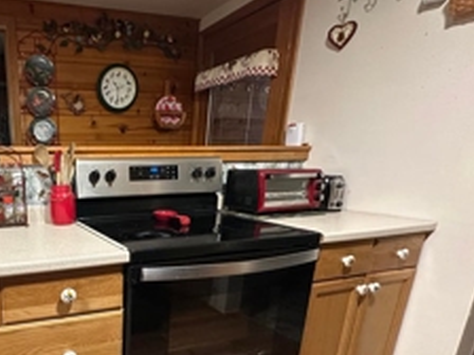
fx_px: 342
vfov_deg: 52.9
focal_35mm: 25
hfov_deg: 61.8
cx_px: 76
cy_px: 258
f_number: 2.2
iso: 500
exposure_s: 1/60
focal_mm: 2.22
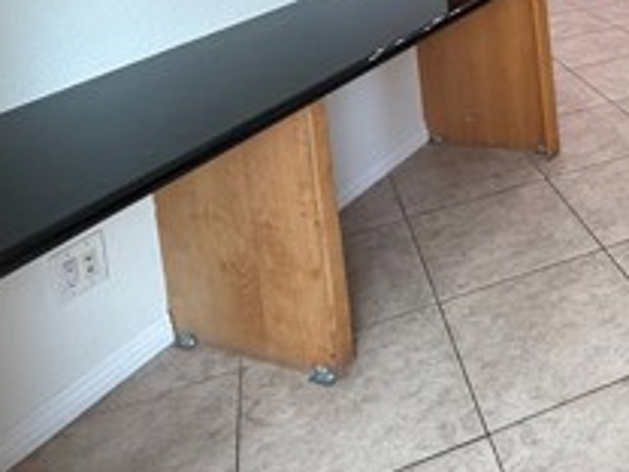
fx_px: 781
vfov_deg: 27.9
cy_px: -139
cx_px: 587
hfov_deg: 40.0
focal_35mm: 43
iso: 160
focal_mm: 2.22
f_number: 2.2
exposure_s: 1/120
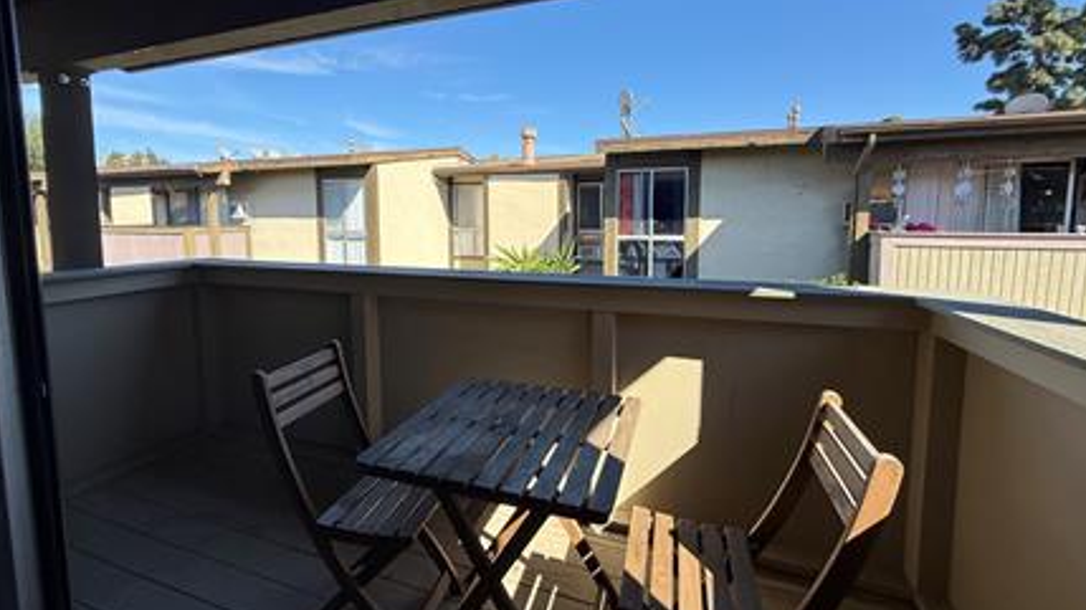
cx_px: 542
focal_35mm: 16
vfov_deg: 66.6
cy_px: 257
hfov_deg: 99.4
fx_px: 461
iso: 64
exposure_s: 1/651
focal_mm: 2.22
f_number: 2.2
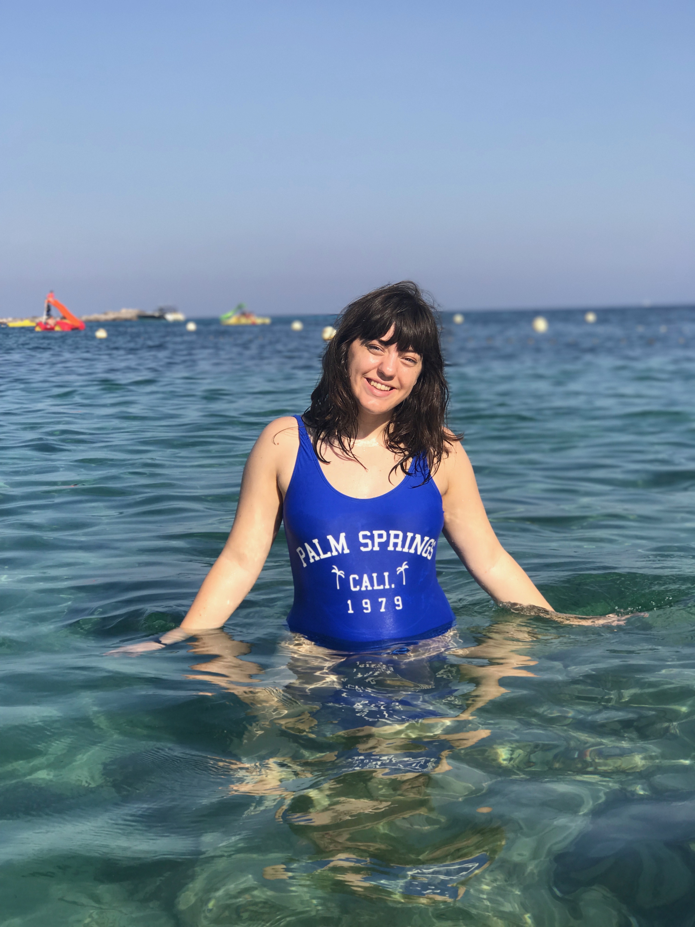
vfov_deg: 33.8
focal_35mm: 57
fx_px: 1526
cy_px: 464
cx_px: 348
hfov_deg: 25.7
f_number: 2.8
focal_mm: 6.6
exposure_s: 1/833
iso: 20
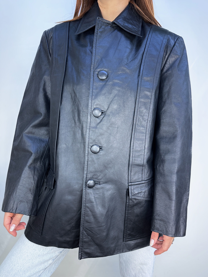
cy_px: 138
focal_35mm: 24
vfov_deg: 71.6
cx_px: 104
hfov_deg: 56.8
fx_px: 192
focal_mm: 6.86
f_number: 1.78
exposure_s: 1/130
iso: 64
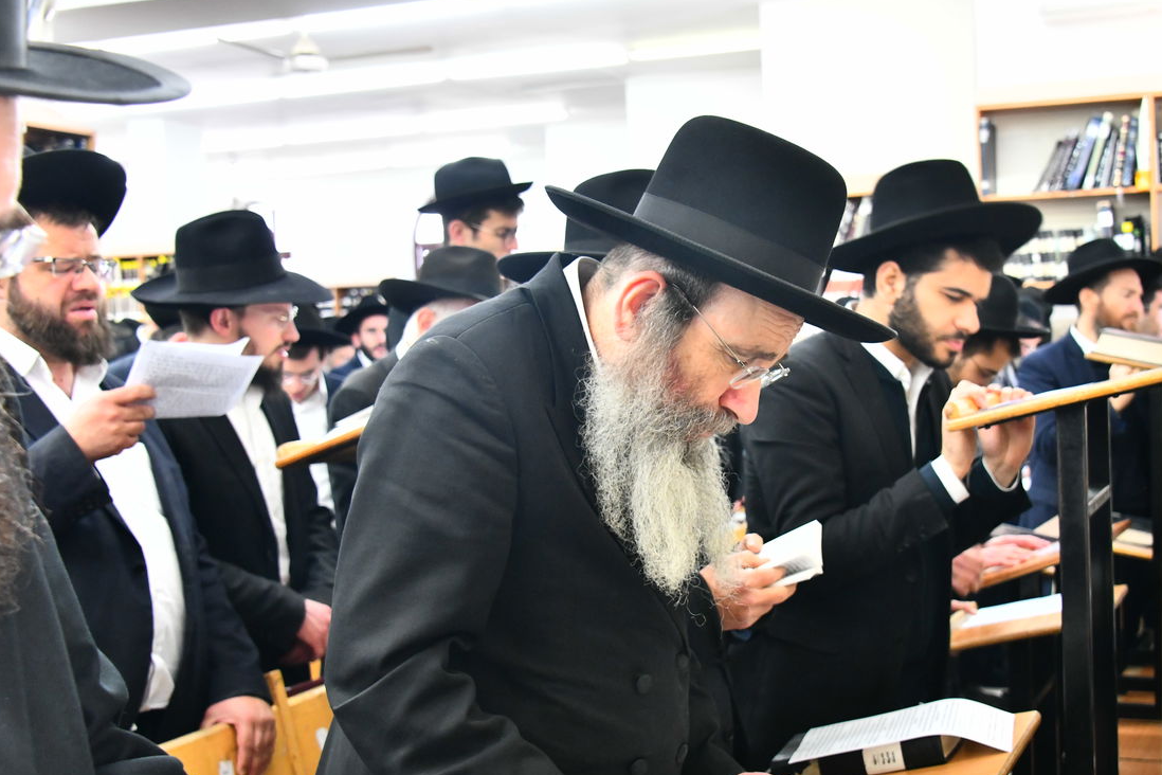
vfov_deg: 26.5
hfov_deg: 38.7
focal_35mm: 51
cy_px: 428
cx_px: 704
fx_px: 1646
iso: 2500
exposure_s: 1/100
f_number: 5.6
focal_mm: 40
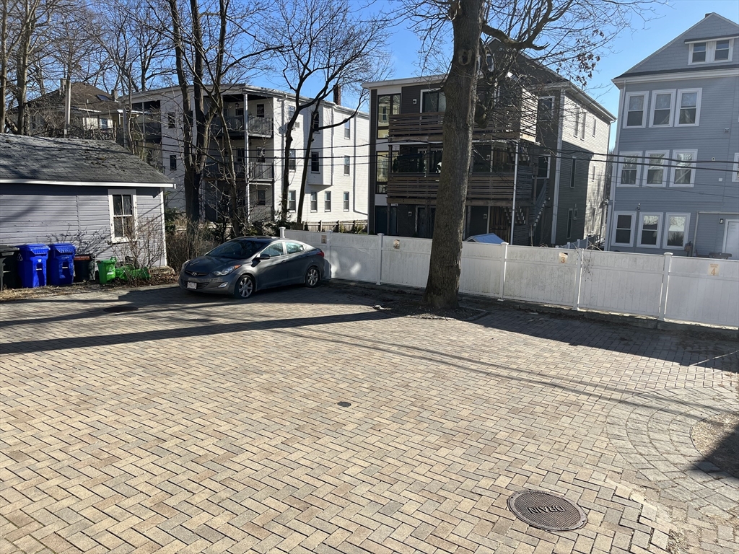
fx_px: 555
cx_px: 370
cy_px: 277
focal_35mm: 26
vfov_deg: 53.1
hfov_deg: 67.3
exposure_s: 1/2688
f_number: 1.6
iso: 50
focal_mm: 5.1
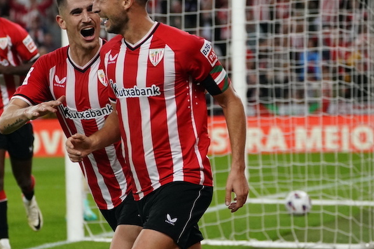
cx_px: 99
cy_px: 98
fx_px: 3231
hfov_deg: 6.6
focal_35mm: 311
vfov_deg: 4.4
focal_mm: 183
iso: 5000
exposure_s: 1/1000
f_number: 5.6
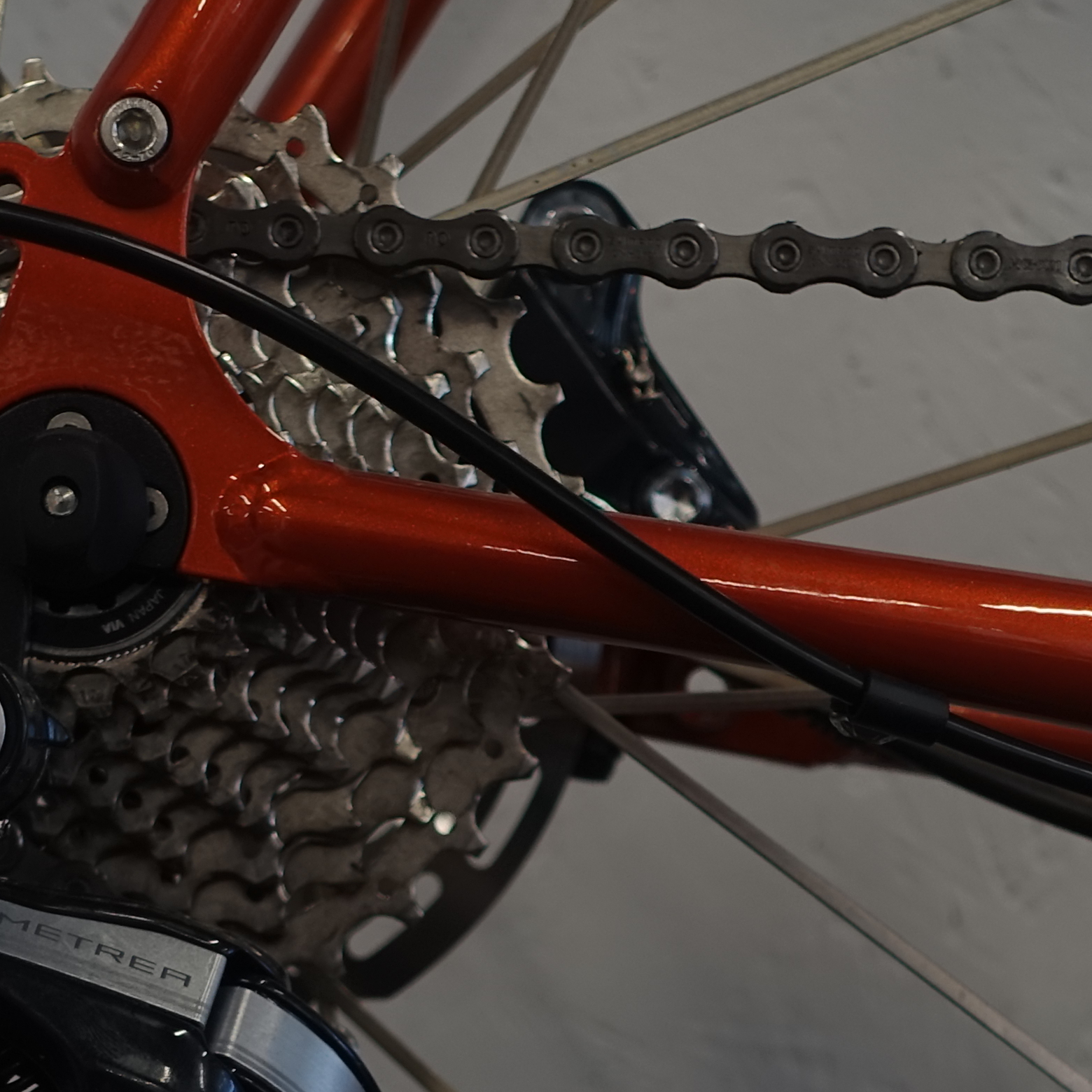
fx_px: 5532
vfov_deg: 11.2
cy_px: 1088
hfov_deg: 11.2
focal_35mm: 155
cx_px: 243
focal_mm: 19.1
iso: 160
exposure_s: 1/60
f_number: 2.8
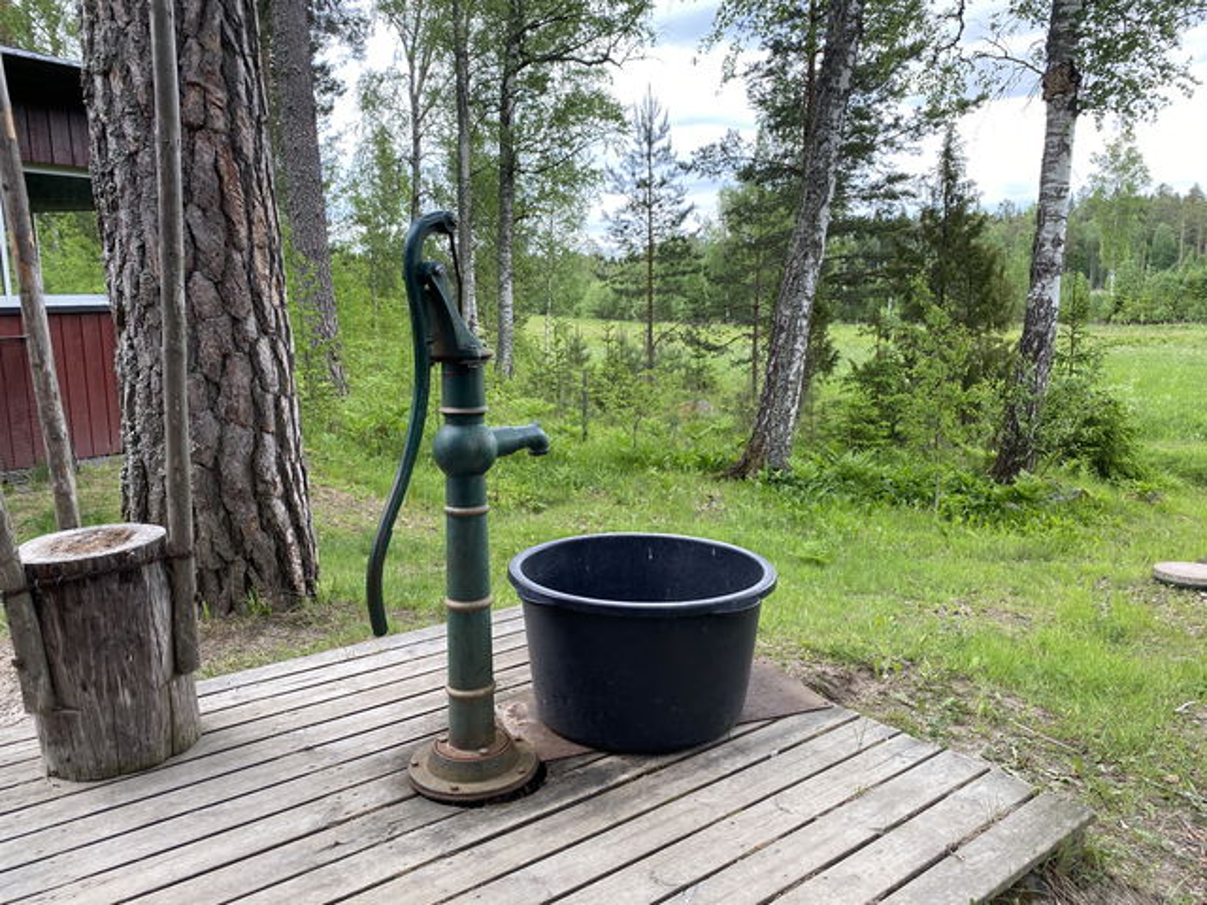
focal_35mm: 26
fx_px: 907
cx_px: 604
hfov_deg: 67.3
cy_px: 452
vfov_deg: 53.1
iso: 32
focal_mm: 4.25
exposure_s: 1/225
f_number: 1.8
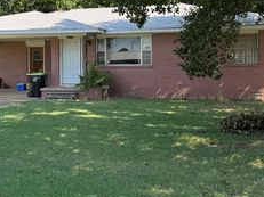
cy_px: 70
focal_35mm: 52
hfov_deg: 36.6
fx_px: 396
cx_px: 101
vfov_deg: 27.9
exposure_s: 1/995
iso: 80
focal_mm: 6.76
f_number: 1.78
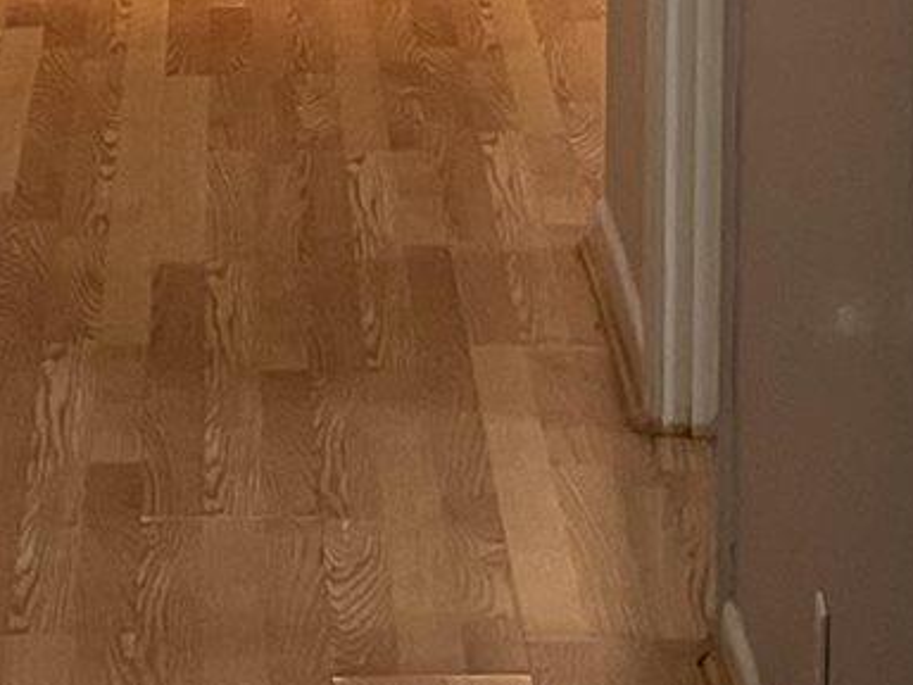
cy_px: -421
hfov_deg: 9.5
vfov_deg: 7.0
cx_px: 718
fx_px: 5486
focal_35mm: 208
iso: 200
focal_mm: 4.2
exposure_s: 1/60
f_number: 1.6
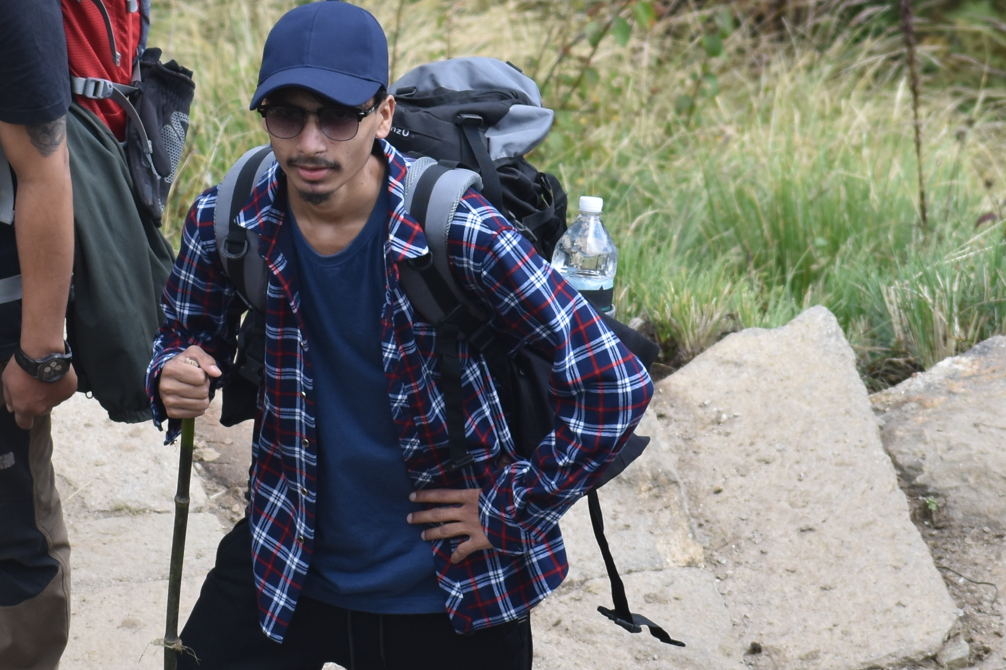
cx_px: -11
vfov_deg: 2.1
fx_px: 18423
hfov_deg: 3.1
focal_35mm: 659
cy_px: 222
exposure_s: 1/500
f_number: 5.6
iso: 200
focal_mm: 155
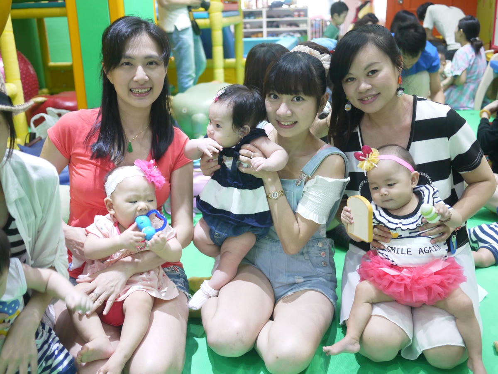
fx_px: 575
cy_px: 187
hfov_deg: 46.8
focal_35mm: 40
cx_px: 249
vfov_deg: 36.0
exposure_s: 1/60
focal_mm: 20
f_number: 1.7
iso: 320
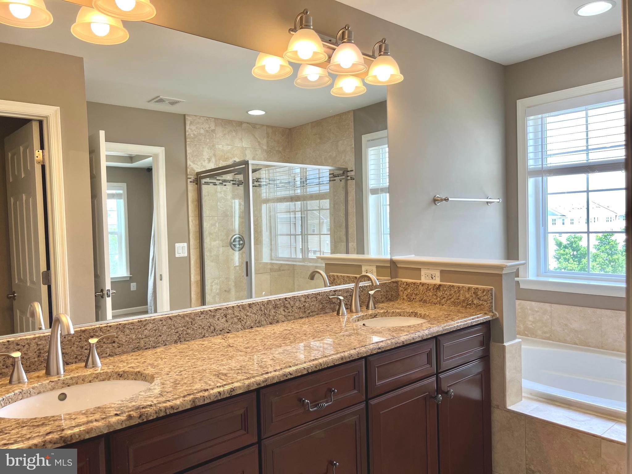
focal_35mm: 26
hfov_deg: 67.3
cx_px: 316
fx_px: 475
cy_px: 237
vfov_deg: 53.1
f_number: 1.5
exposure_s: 1/128
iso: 32
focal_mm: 5.7
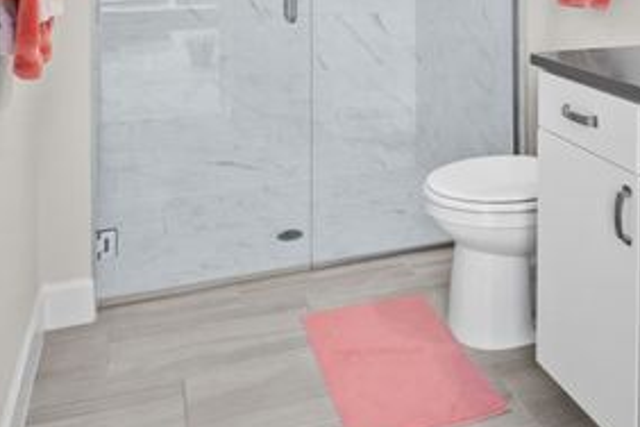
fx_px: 622
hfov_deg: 54.1
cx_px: 380
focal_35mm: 35
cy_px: -33
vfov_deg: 33.4
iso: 100
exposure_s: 1/3
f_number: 9
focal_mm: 14
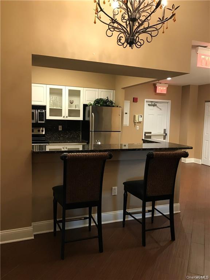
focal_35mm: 28
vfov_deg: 63.4
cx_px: 105
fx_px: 226
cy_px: 140
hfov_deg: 49.7
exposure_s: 1/15
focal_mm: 3.99
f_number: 1.8
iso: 50
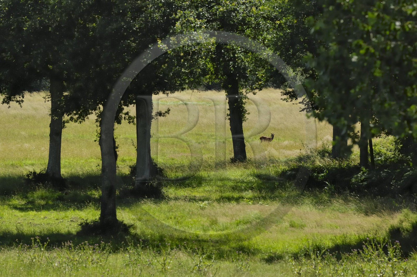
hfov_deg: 6.9
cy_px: 138
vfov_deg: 4.6
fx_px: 3470
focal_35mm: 300
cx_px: 208
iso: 100
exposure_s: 1/250
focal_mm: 200
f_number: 5
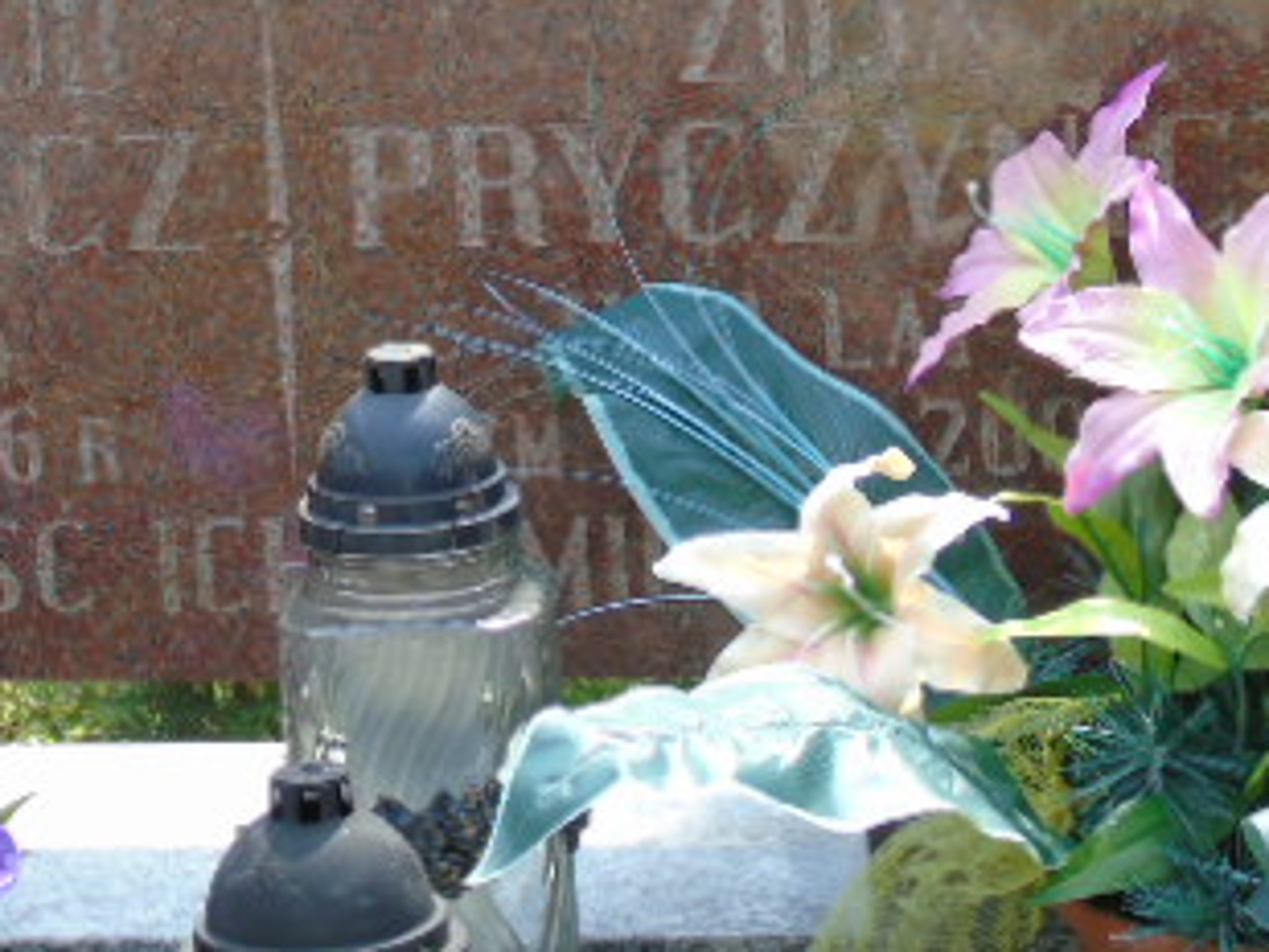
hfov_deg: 11.6
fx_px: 6235
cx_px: 181
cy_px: 119
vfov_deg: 8.7
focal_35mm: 170
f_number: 4.1
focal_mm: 15
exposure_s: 1/160
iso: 80
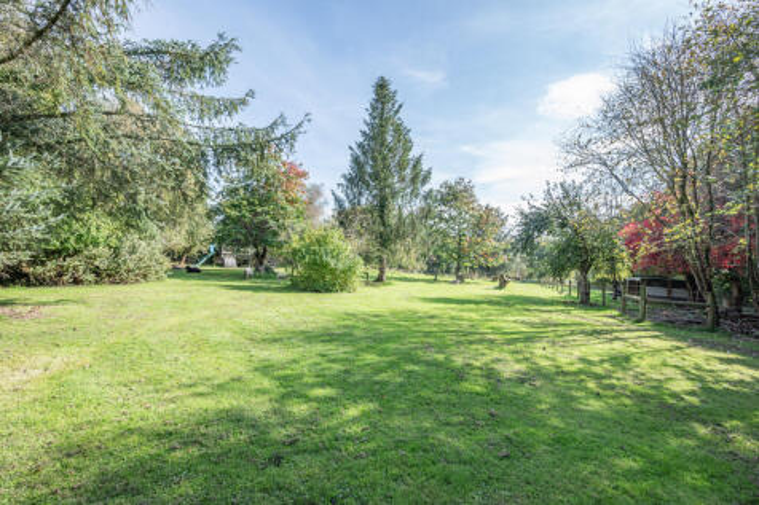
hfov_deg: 104.3
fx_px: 295
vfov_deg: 81.2
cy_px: 252
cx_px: 380
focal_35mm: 14
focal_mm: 14
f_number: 8
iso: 100
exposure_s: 1/125
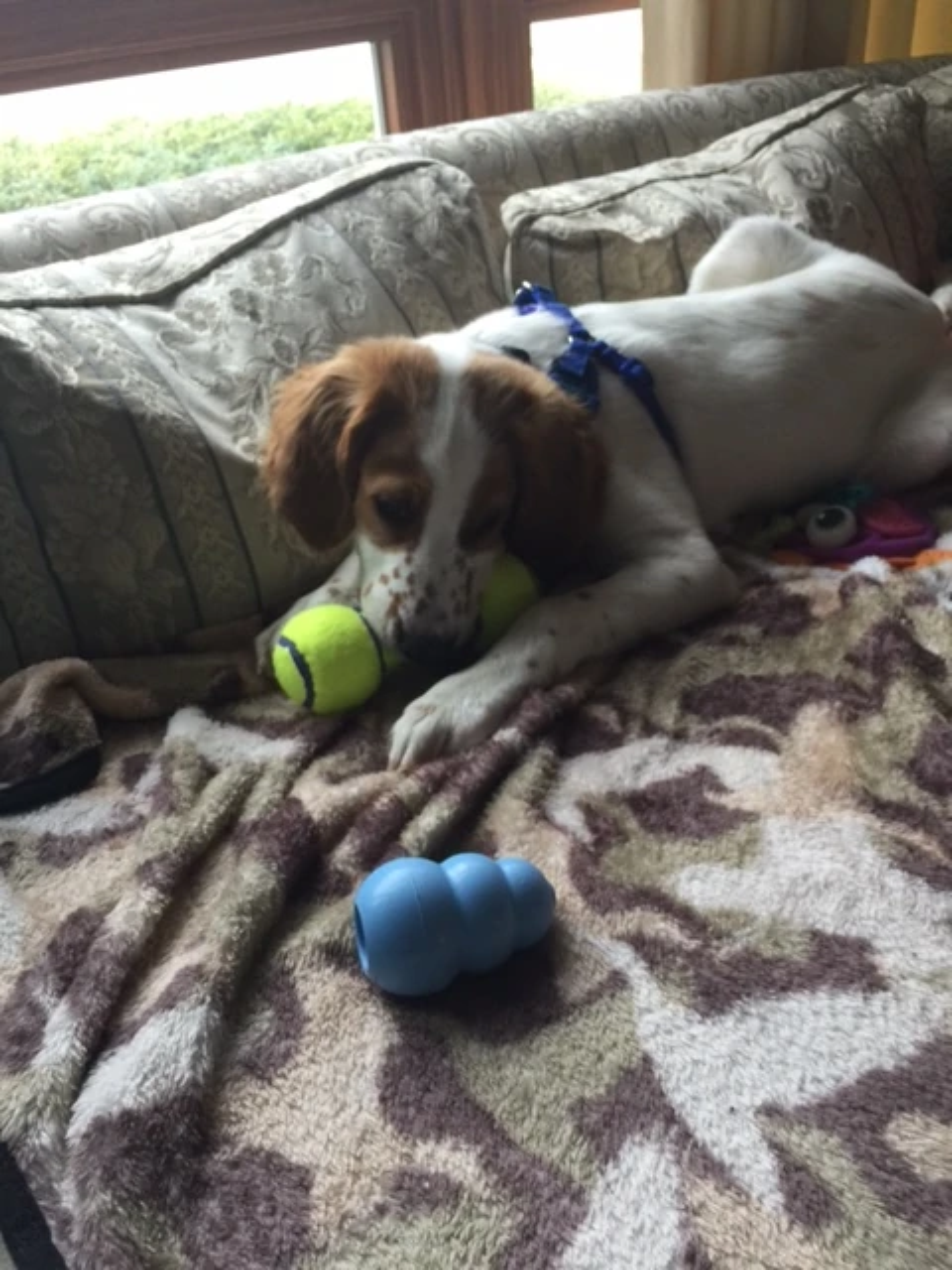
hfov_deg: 48.2
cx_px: 476
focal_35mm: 29
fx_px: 1063
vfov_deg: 61.7
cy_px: 635
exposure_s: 1/30
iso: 50
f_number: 2.2
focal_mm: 4.15
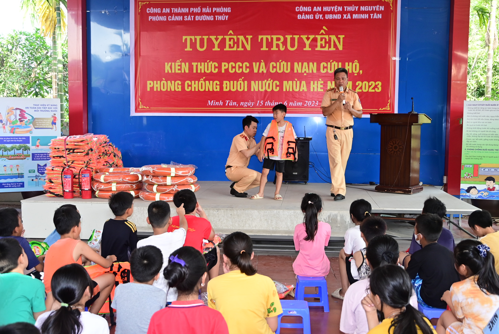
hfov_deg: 46.4
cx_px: 250
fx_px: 583
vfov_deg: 32.0
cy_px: 167
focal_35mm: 42
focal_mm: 28
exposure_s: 1/200
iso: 800
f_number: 4.5
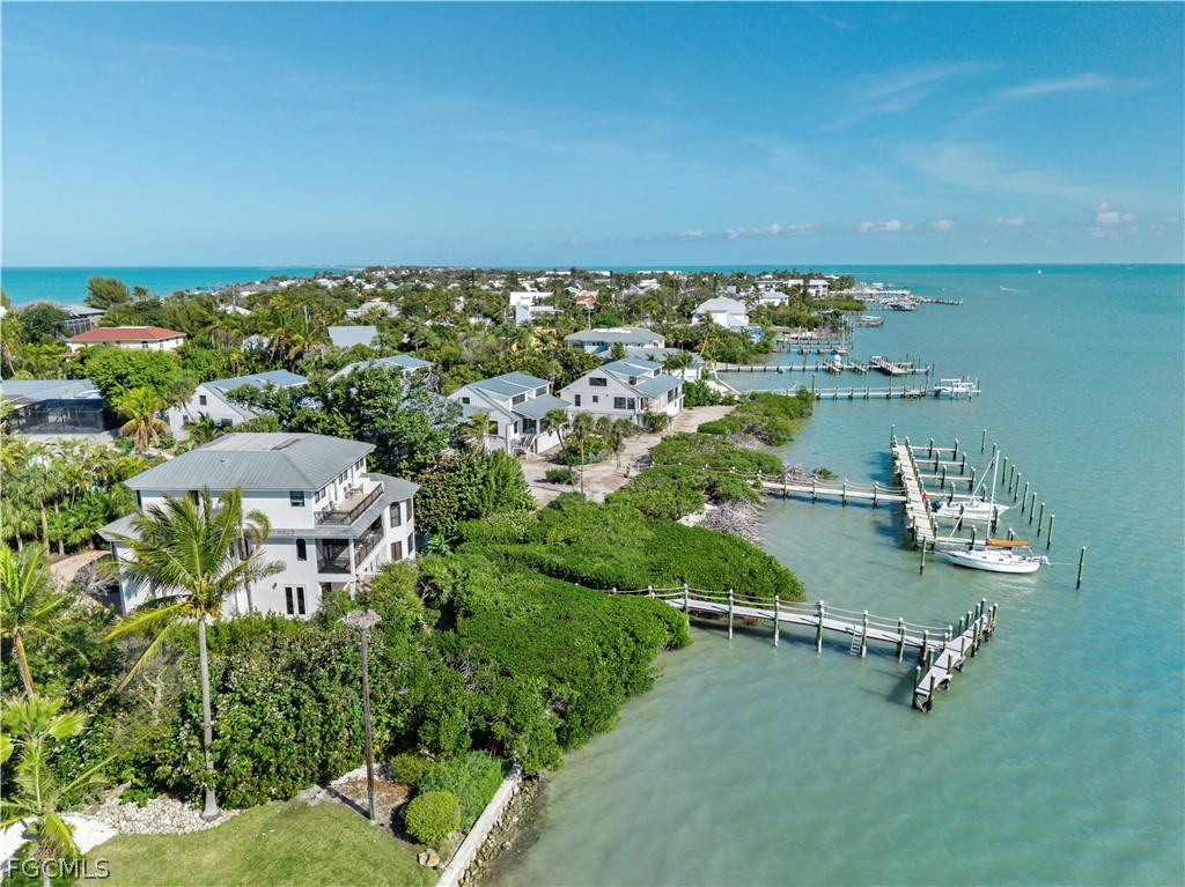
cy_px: 444
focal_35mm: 24
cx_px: 592
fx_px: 821
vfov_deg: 56.8
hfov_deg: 71.6
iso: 100
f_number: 1.8
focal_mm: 8.67
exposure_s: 1/640
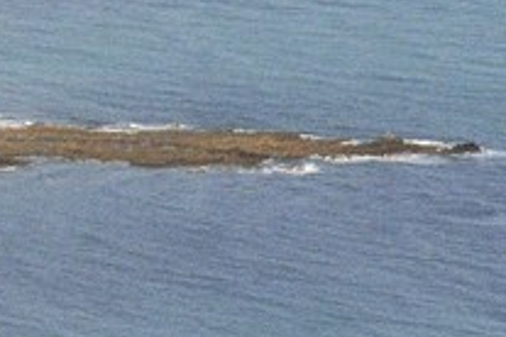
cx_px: -1286
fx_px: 5636
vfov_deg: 3.4
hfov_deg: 4.8
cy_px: 7
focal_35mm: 401
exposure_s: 1/800
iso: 1000
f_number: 16
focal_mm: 52
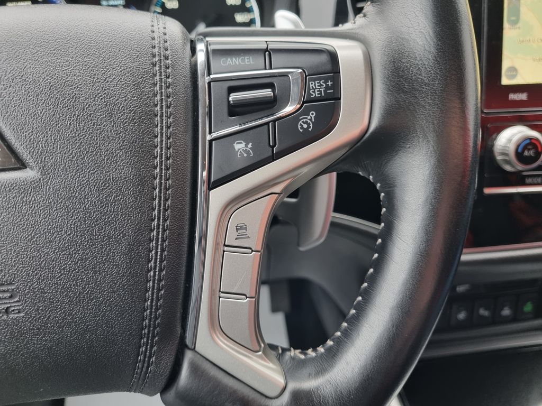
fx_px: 407
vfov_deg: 53.1
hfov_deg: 67.3
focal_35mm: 26
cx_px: 271
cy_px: 203
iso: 250
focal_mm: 5.4
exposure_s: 1/50
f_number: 1.8
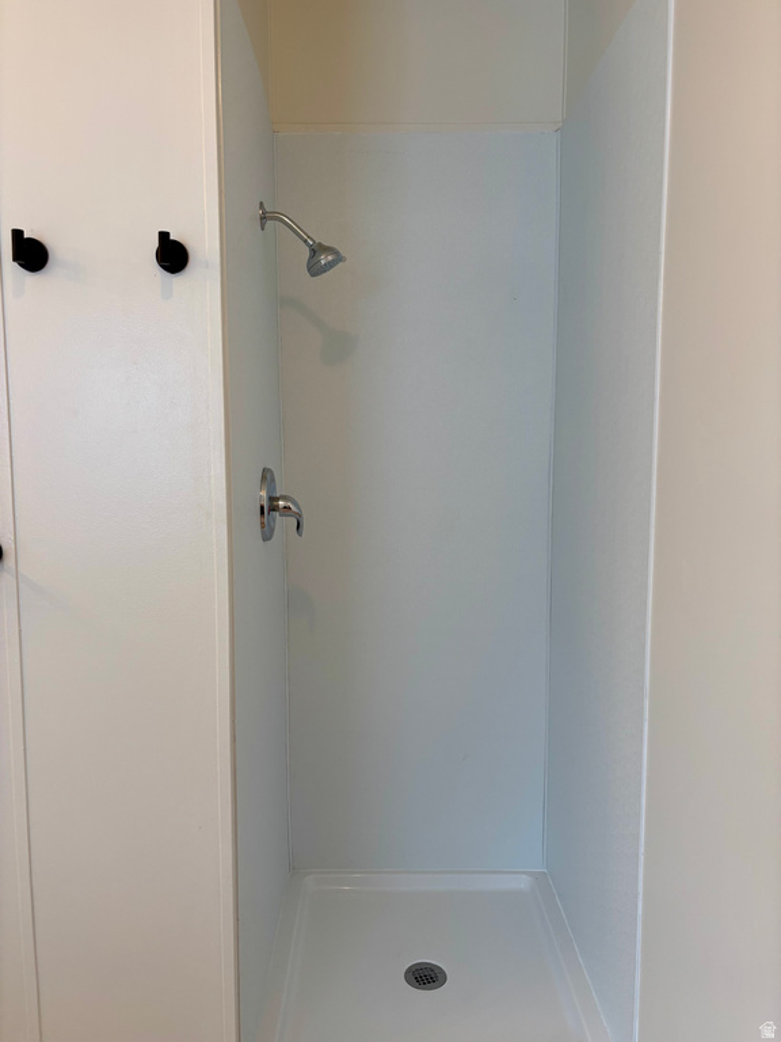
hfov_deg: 53.1
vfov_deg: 67.3
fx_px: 782
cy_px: 521
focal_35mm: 26
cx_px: 390
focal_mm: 5.96
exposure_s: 1/120
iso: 80
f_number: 1.6
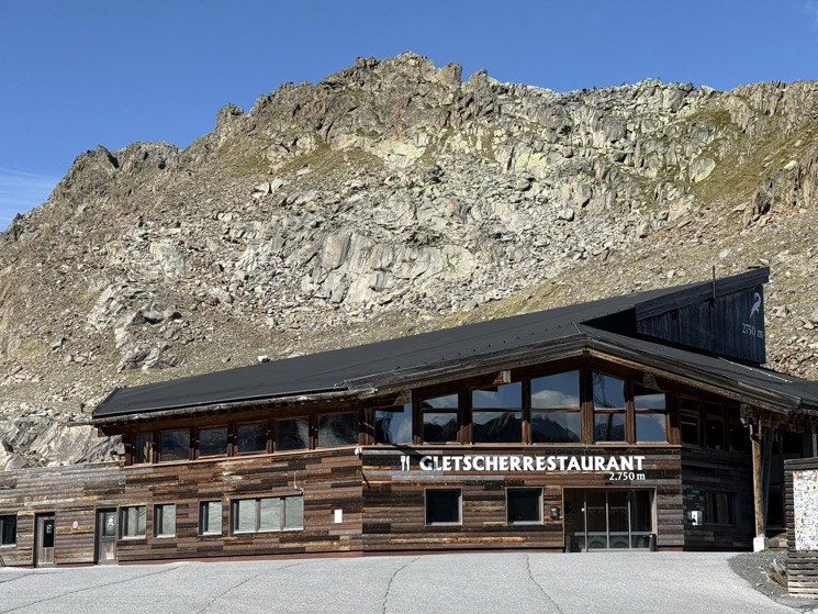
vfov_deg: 22.3
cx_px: 525
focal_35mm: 66
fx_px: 1560
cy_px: 315
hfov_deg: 29.2
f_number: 1.78
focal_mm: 6.76
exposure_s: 1/4098
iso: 64
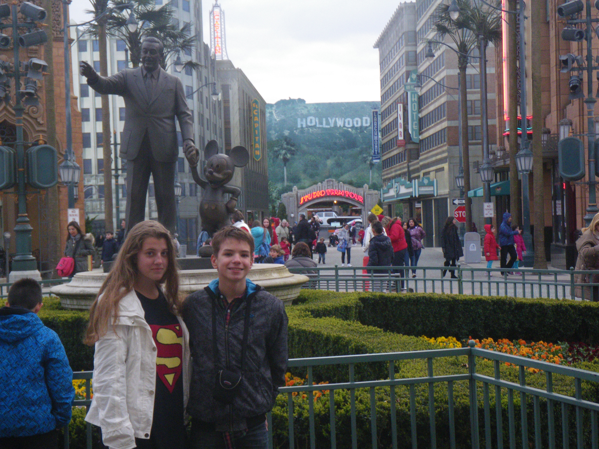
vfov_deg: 19.1
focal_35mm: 77
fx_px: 1332
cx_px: 300
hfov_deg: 25.3
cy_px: 224
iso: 320
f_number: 4.8
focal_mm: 13.7
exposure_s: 1/100
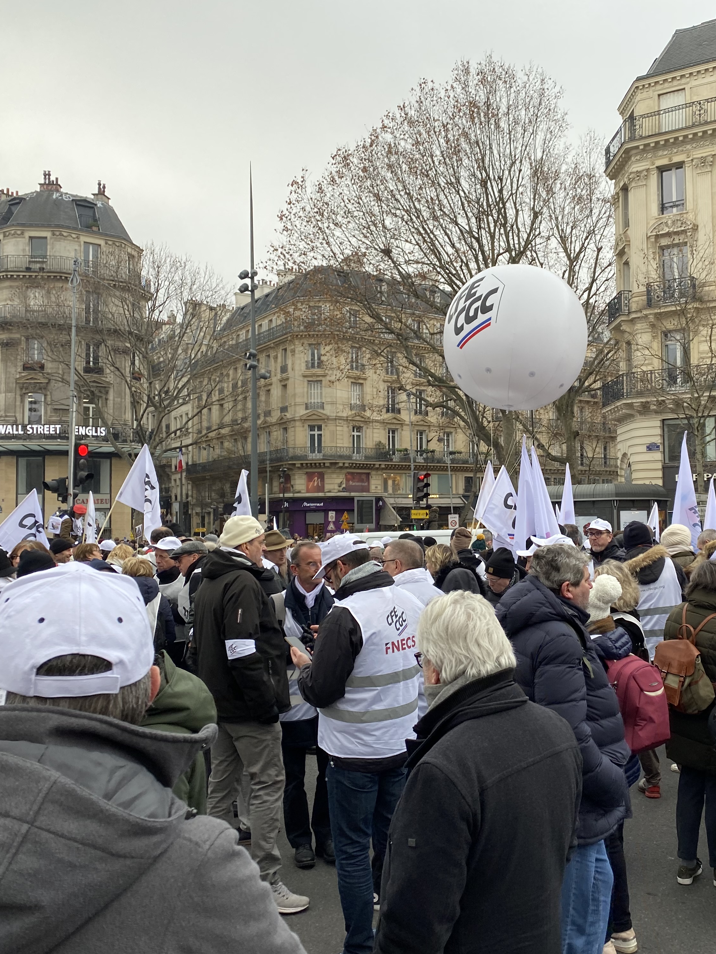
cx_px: 498
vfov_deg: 52.6
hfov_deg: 40.0
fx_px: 965
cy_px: 473
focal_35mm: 35
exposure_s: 1/300
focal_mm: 4.25
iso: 32
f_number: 1.8
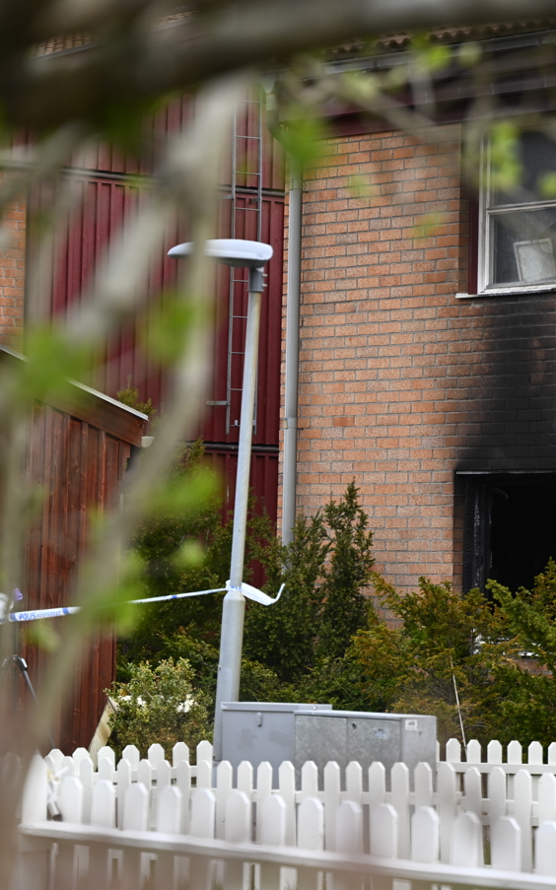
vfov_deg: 13.5
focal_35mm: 155
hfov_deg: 8.4
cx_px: 430
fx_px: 3760
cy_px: 445
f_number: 4
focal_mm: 101
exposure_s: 1/640
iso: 200
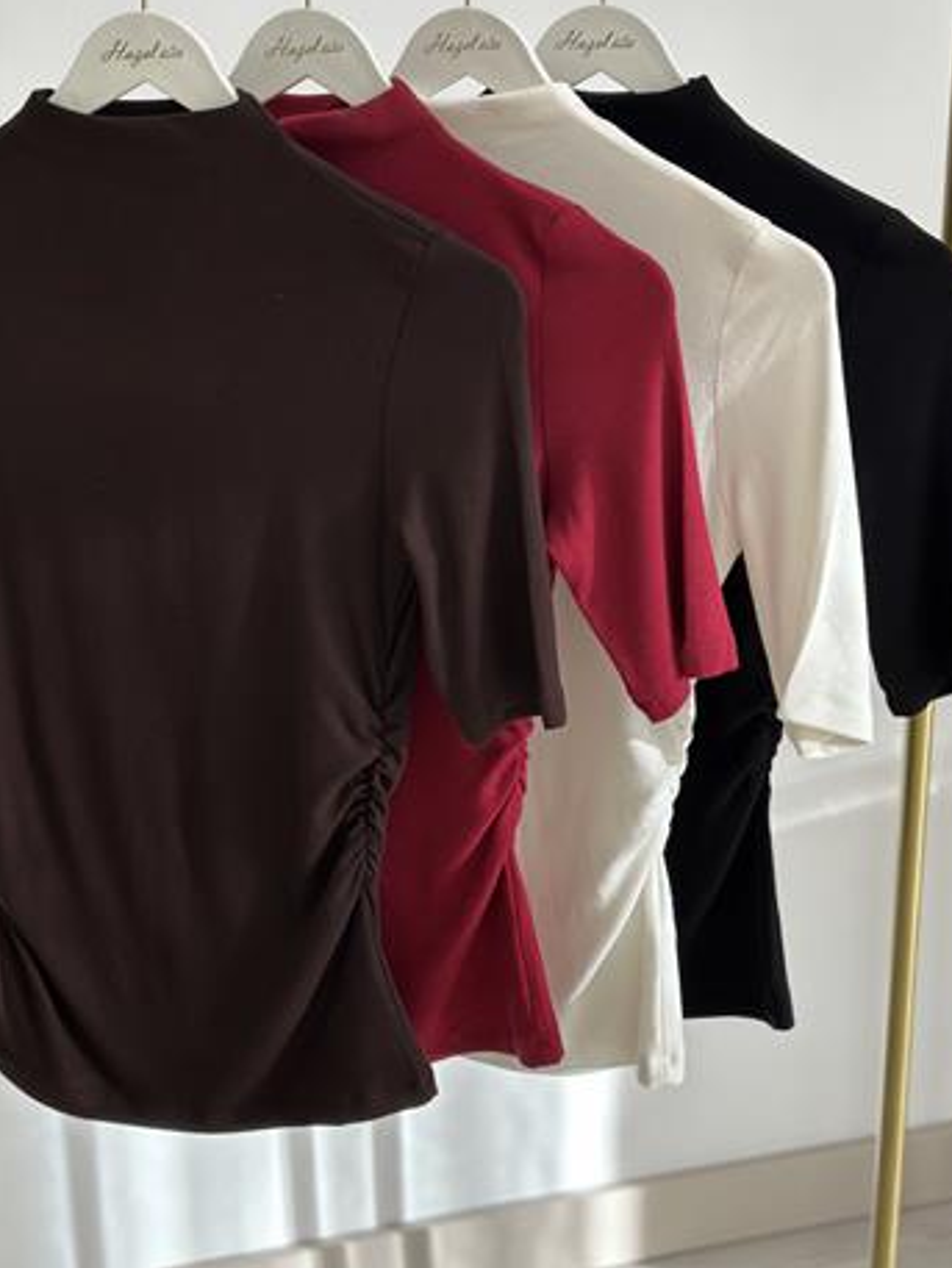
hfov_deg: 26.1
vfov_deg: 34.3
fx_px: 2053
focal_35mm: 56
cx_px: 439
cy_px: 545
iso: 80
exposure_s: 1/353
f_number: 1.78
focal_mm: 6.86
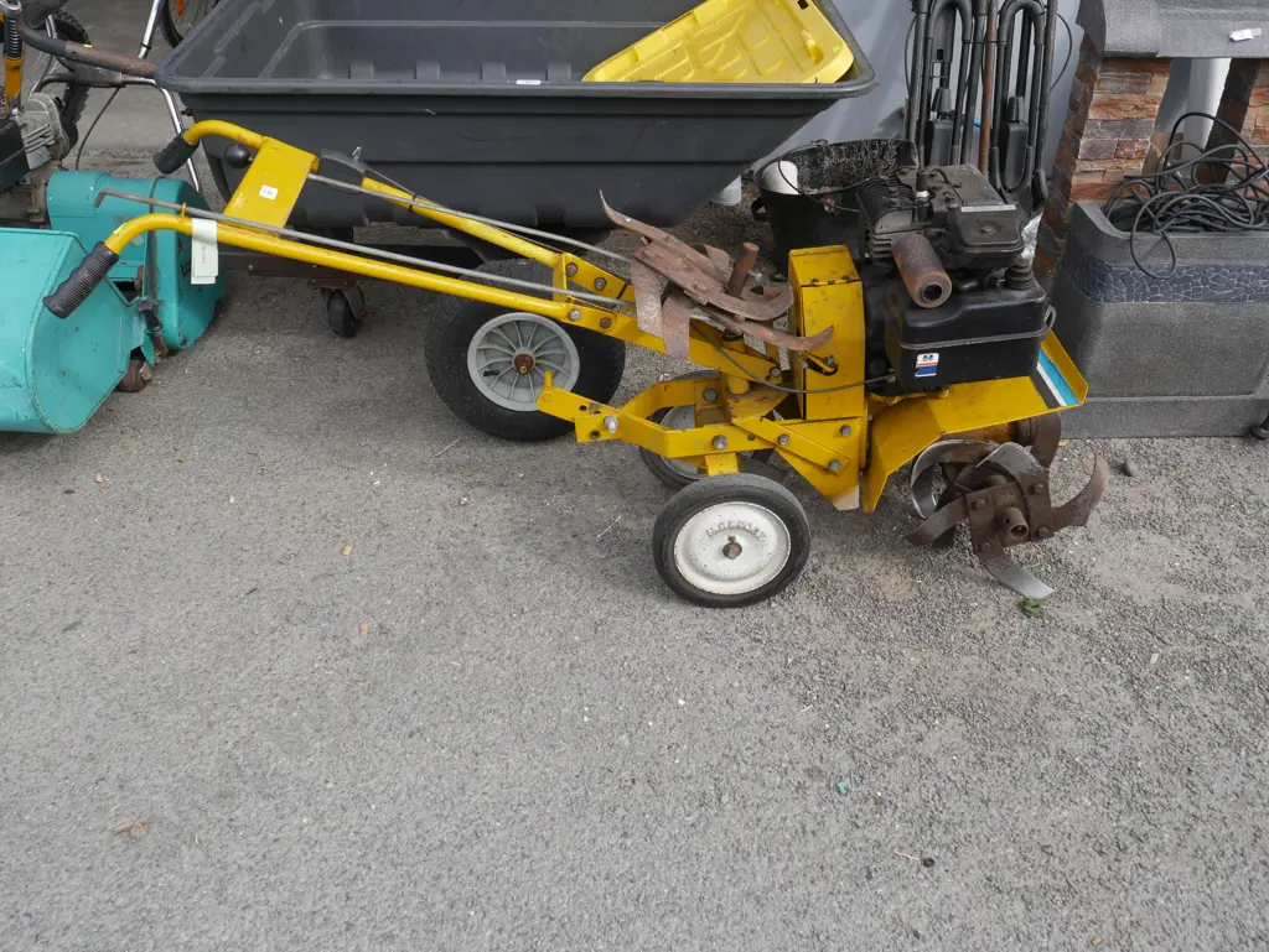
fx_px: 1174
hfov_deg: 56.8
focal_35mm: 32
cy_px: 476
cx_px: 634
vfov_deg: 44.2
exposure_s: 1/320
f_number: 6.3
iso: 200
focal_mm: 16
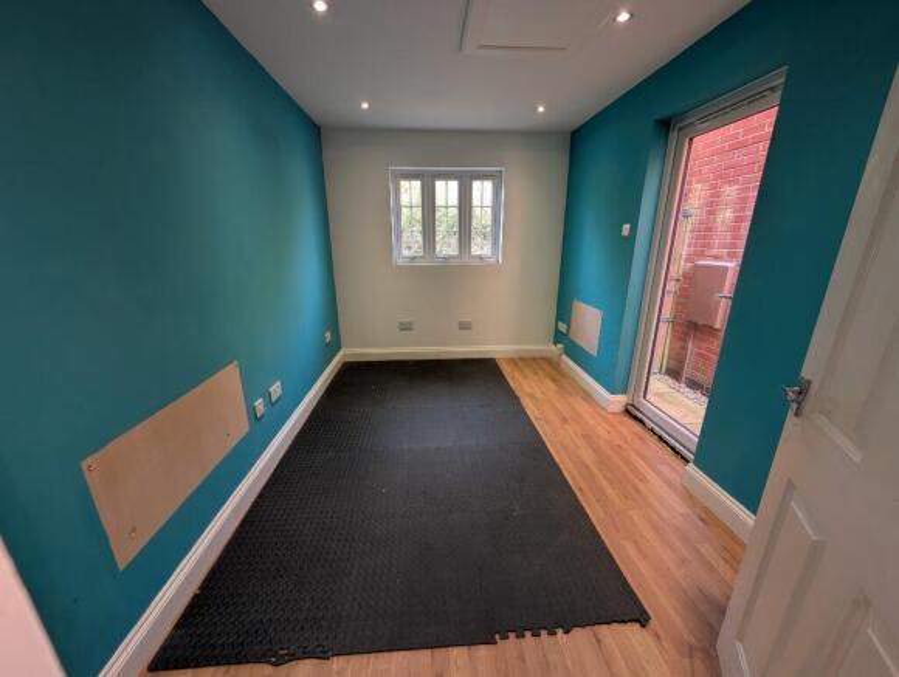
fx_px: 312
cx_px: 450
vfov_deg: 94.7
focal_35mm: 12
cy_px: 338
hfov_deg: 110.4
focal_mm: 2.02
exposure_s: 1/100
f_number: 1.7
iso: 95
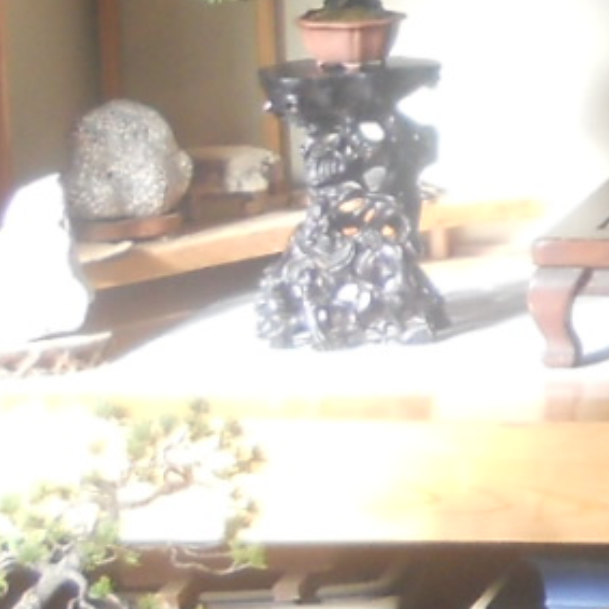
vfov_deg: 10.1
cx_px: 1130
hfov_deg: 9.6
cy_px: 97
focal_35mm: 173
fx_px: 3443
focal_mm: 4.9
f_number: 3.2
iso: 80
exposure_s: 1/30
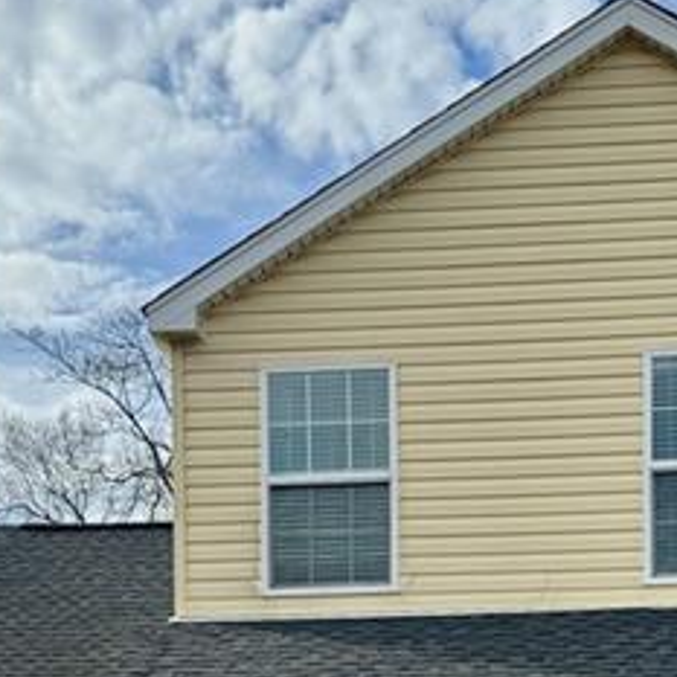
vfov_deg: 23.0
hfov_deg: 24.5
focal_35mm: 70
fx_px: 1549
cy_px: 770
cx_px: 472
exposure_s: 1/2833
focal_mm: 6.76
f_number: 1.78
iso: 80
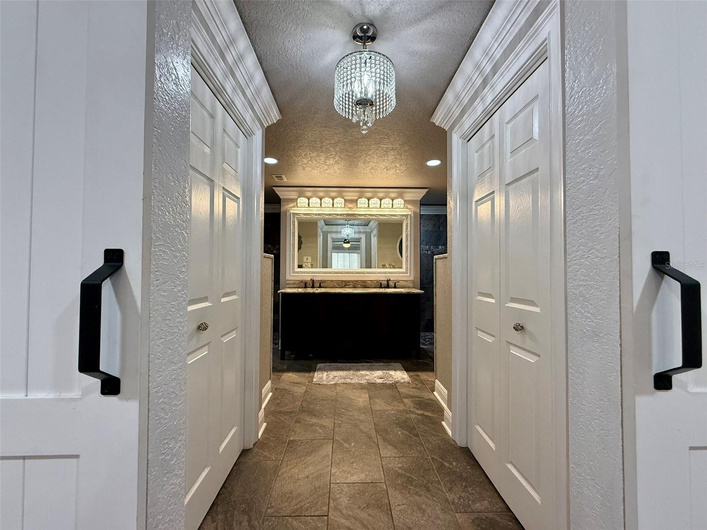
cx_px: 354
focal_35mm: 14
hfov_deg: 102.1
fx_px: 286
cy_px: 265
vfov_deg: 85.7
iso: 320
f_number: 2.2
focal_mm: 2.22
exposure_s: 1/120
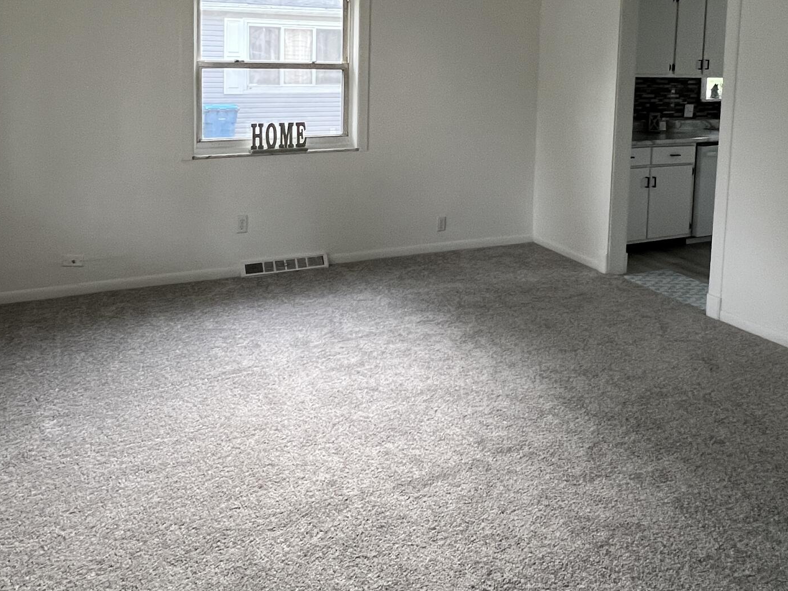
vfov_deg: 47.1
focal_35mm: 28
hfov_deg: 63.4
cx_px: 390
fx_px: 637
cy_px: 119
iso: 250
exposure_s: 1/93
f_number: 1.8
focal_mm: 1.57
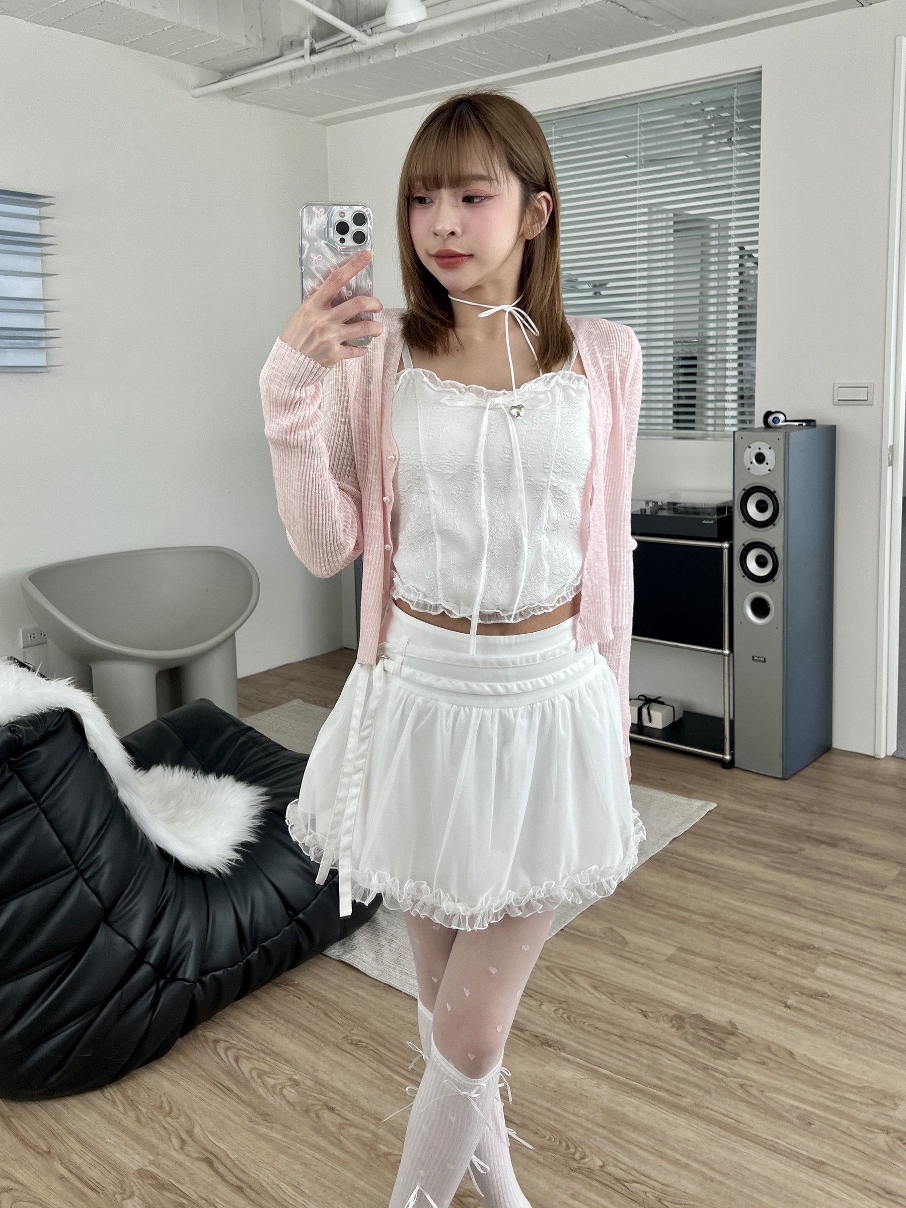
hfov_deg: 53.1
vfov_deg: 67.3
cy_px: 604
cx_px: 453
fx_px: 907
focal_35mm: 26
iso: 40
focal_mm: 5.7
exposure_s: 1/179
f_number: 1.5
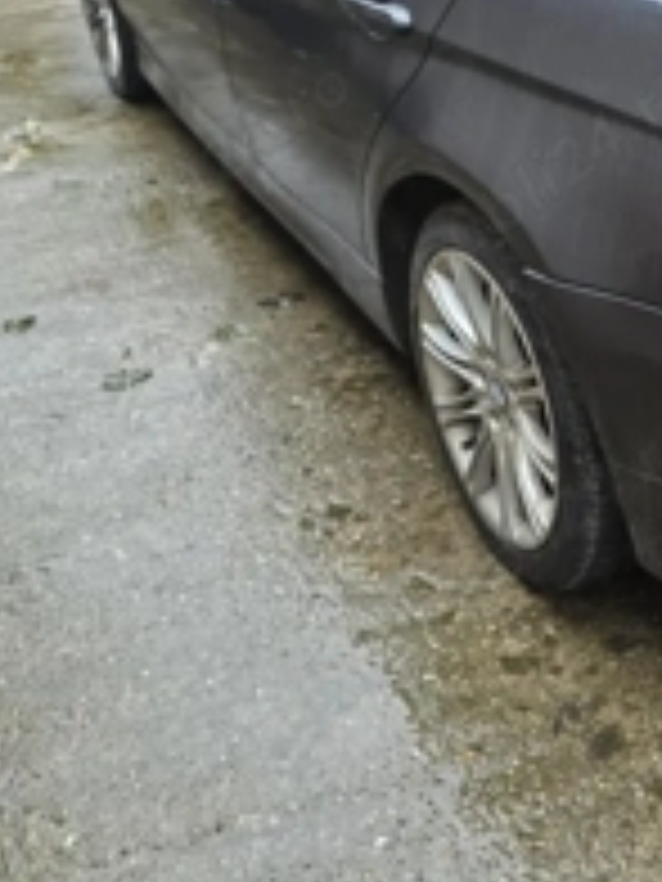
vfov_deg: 39.4
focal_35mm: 47
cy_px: 230
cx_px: 644
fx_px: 1198
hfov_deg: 29.1
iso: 200
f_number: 1.7
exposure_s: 1/101
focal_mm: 6.3
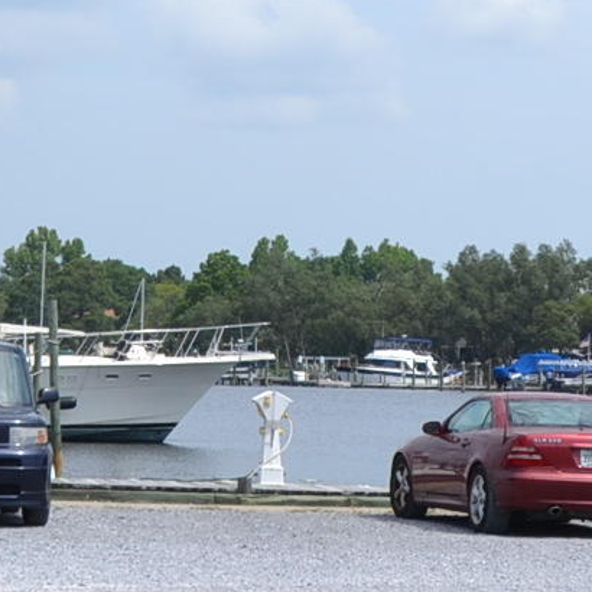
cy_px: 75
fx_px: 3328
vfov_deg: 10.1
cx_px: 142
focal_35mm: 172
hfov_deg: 10.1
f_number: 9
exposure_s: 1/320
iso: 100
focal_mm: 24
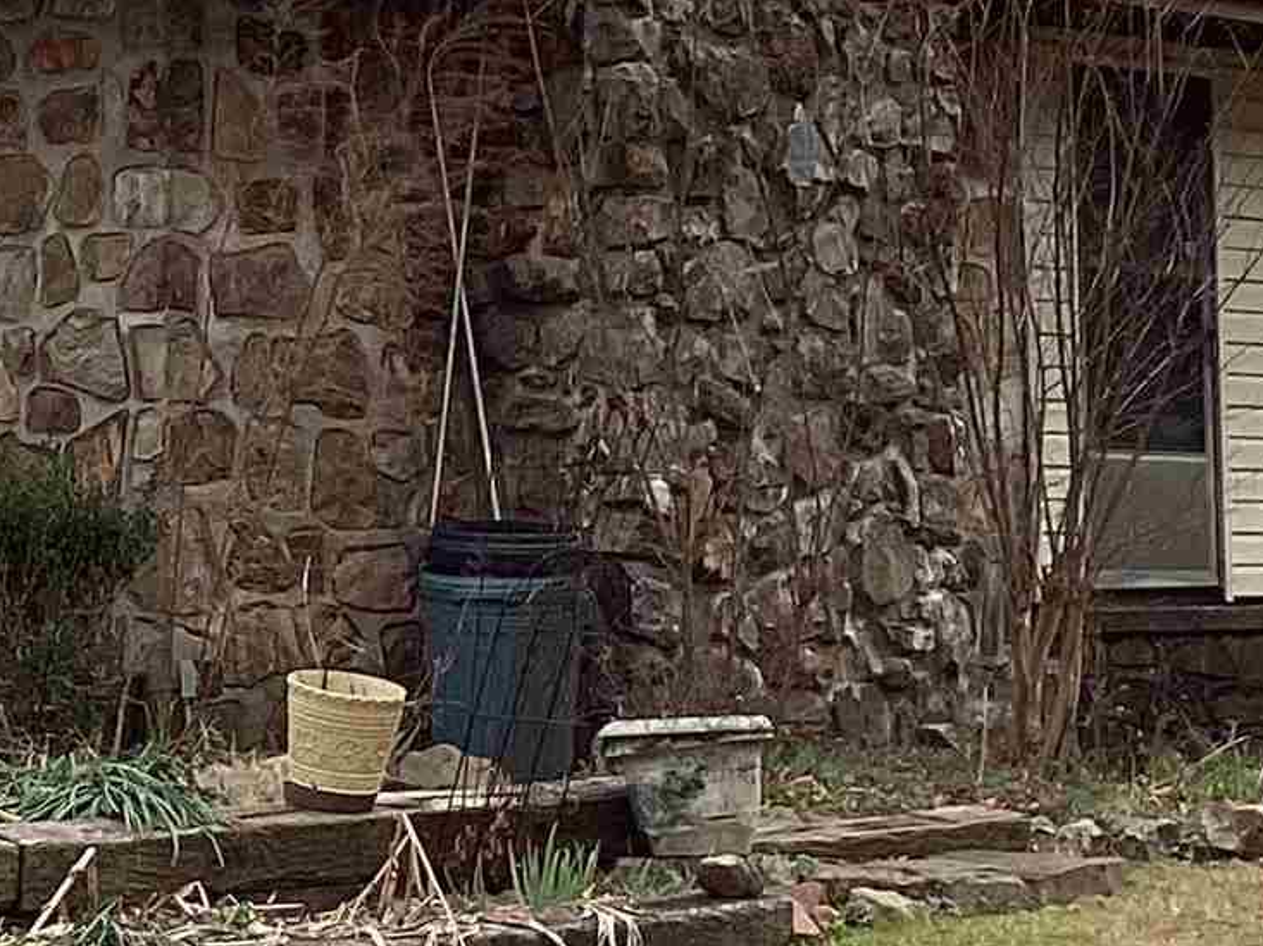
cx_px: 267
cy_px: 205
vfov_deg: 11.4
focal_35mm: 130
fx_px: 4741
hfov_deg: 15.1
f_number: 2.4
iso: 25
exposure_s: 1/1018
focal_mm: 3.3
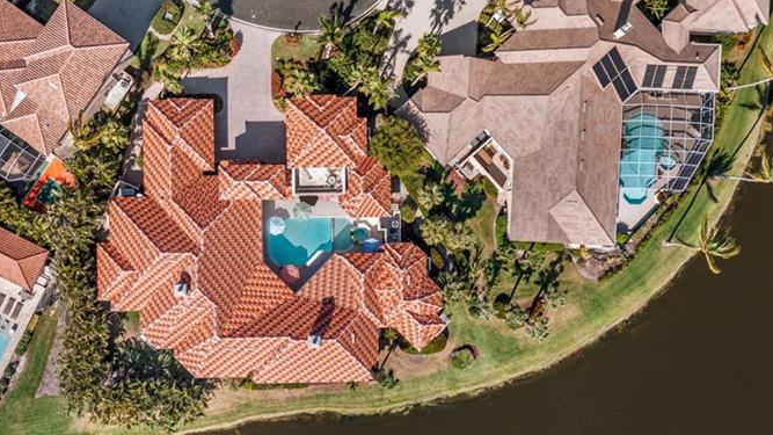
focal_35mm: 45
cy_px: 255
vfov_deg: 26.5
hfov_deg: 45.0
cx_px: 279
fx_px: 922
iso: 100
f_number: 3.2
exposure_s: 1/100
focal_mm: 10.26
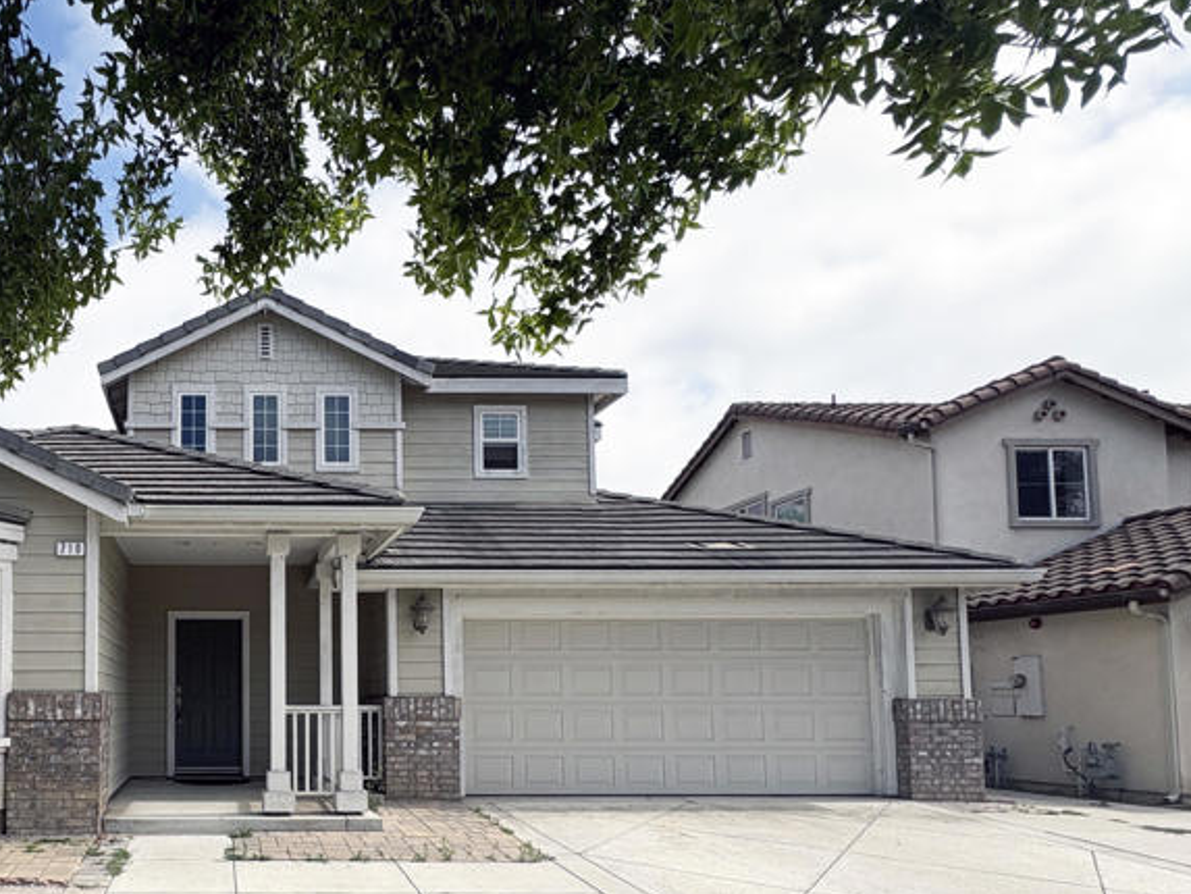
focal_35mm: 25
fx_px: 860
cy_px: 655
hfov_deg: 62.7
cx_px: 216
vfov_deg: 52.8
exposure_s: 1/1927
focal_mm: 2.22
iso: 50
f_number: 2.2
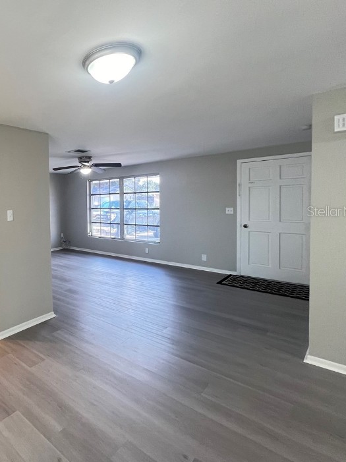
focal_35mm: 19
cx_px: 32
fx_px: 253
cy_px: 211
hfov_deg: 58.2
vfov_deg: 84.5
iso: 200
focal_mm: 1.57
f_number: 1.8
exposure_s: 1/60
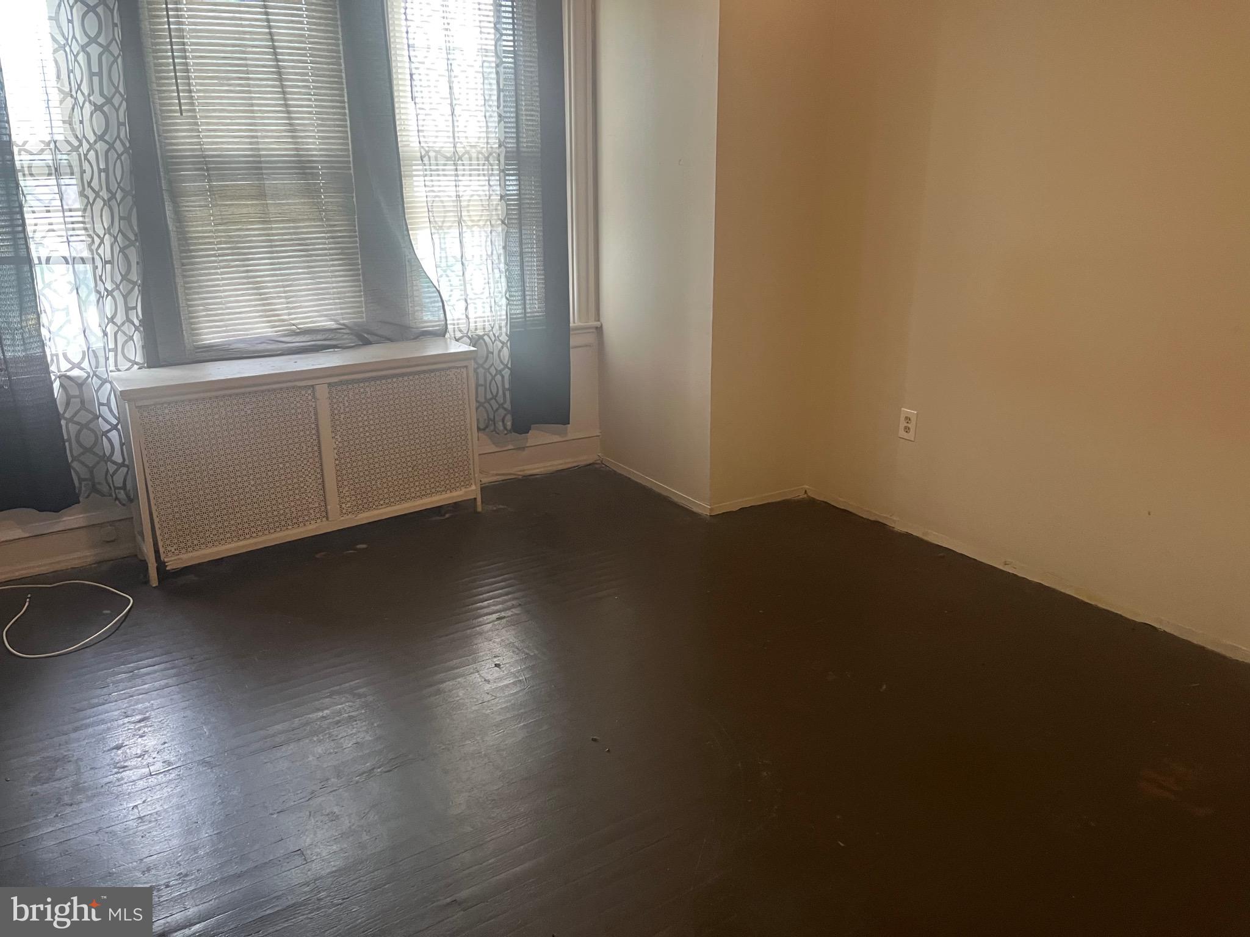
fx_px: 939
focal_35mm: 26
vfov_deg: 53.1
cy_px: 468
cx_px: 625
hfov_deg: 67.3
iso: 400
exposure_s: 1/60
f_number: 1.6
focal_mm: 5.1
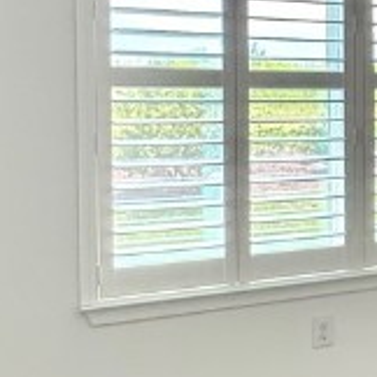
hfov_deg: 17.2
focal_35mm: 78
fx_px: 961
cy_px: 114
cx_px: 721
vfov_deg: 22.1
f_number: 2.2
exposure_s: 1/123
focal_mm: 2.22
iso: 40
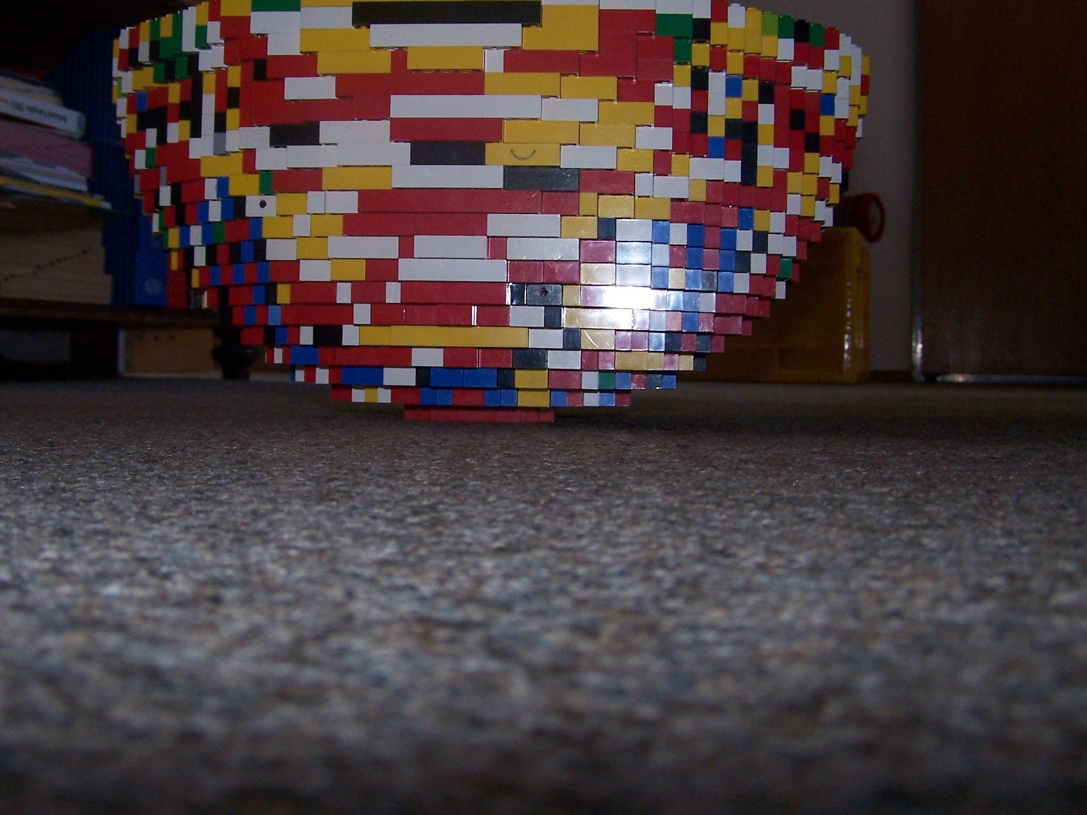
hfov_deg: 40.4
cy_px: 348
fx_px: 1476
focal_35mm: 47
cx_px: 492
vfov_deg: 30.8
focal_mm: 6.3
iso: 140
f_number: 2.8
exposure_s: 1/60
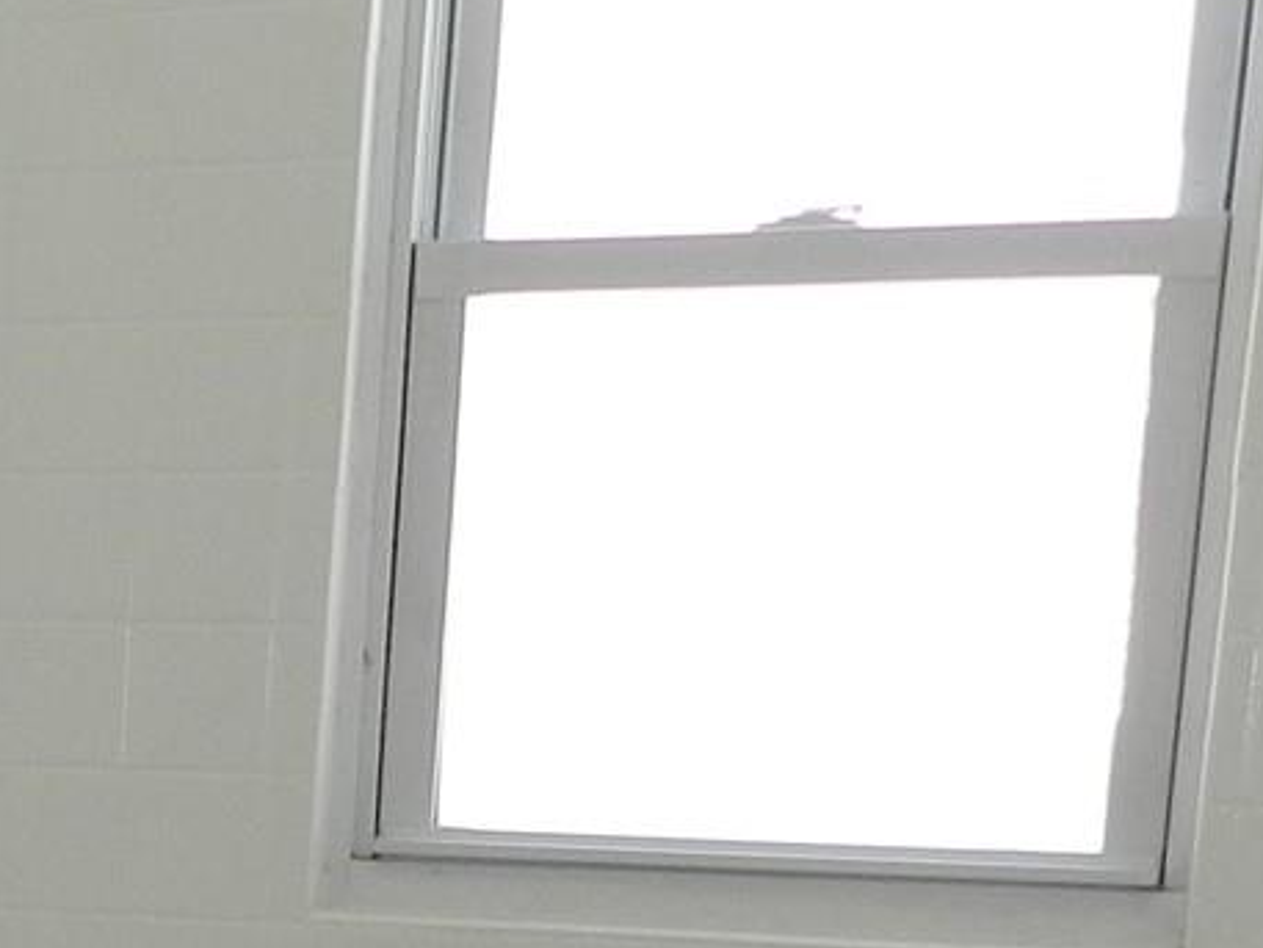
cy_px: 1327
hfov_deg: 17.4
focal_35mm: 103
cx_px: -553
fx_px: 3759
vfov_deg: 13.7
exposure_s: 1/30
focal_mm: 4
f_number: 3.4
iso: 200
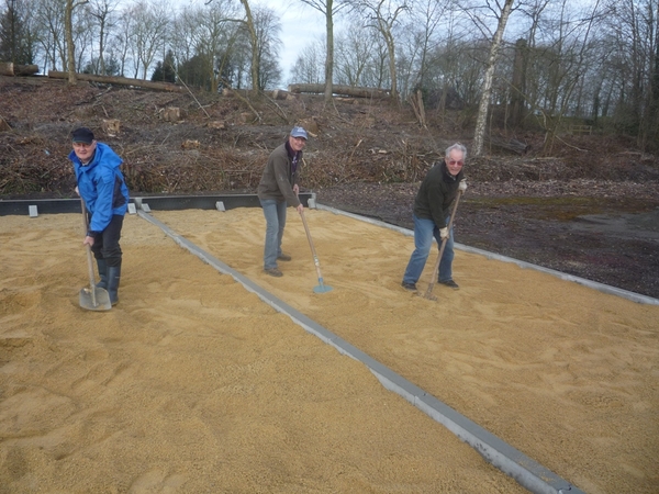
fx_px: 571
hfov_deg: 60.0
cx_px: 330
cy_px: 247
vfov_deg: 46.8
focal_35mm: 30
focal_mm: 5.2
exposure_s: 1/160
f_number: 4
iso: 100
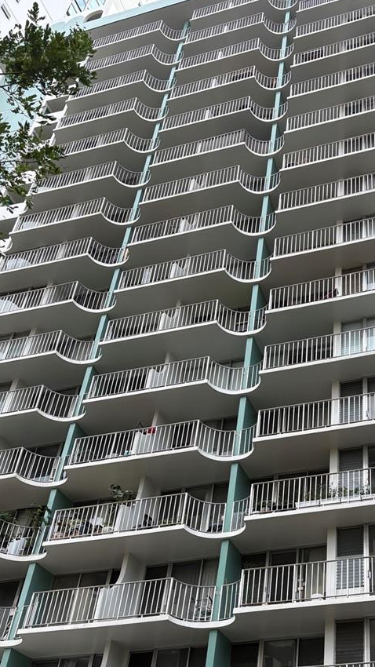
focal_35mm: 40
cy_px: 454
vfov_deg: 49.5
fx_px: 707
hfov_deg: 28.6
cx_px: 336
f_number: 1.6
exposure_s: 1/1001
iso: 50
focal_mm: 5.96
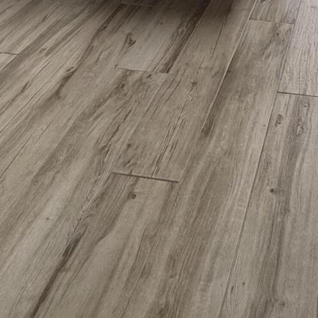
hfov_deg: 32.2
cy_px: -191
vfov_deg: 24.2
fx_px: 520
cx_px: 291
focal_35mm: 50
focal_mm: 2.22
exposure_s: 1/99
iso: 80
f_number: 2.2
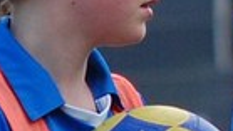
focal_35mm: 1854
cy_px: 178
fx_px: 11448
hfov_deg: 1.2
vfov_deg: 0.7
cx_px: 272
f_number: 5.3
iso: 500
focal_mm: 160
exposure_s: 1/500
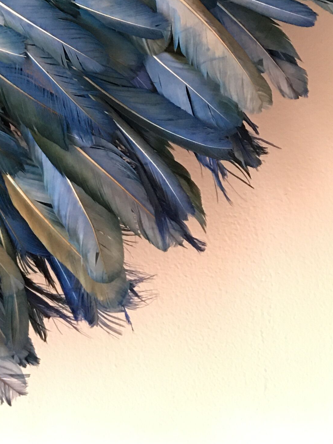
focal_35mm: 80
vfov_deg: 21.9
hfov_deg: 17.5
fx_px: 1026
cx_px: -77
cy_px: -138
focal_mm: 4.15
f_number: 2.2
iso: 80
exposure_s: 1/17
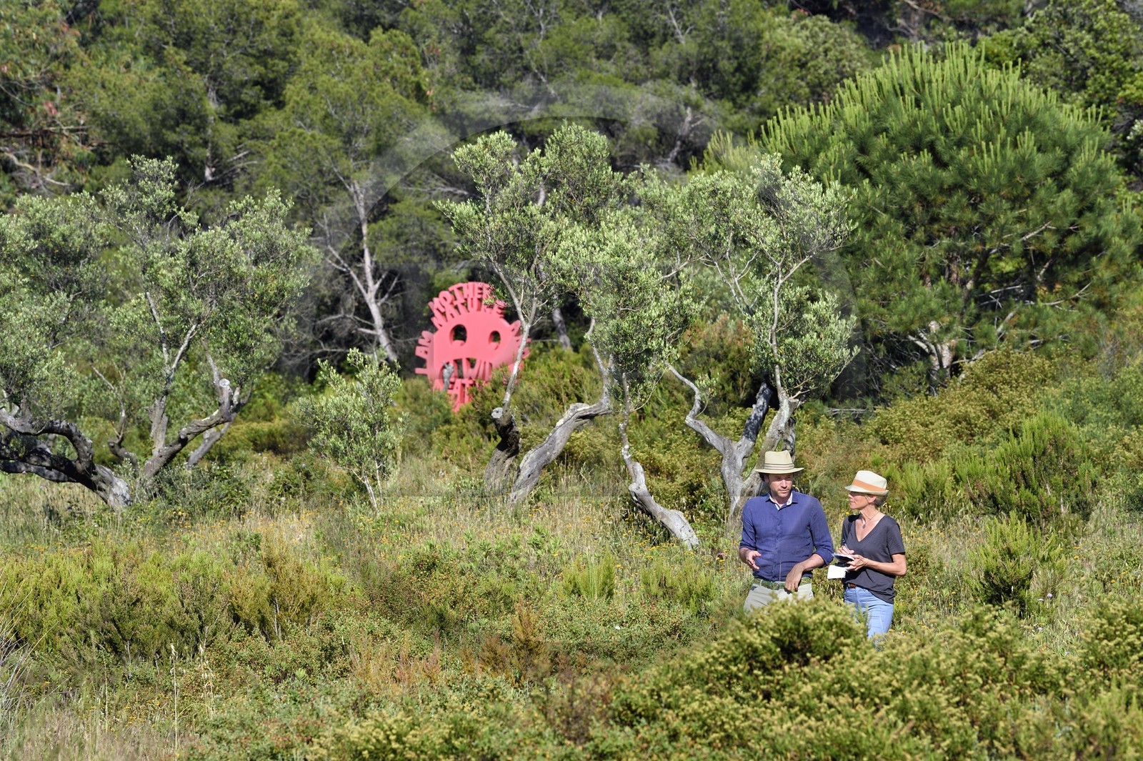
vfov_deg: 6.9
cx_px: 572
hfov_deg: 10.3
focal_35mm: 200
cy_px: 380
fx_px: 6346
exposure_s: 1/400
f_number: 8
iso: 200
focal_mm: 200
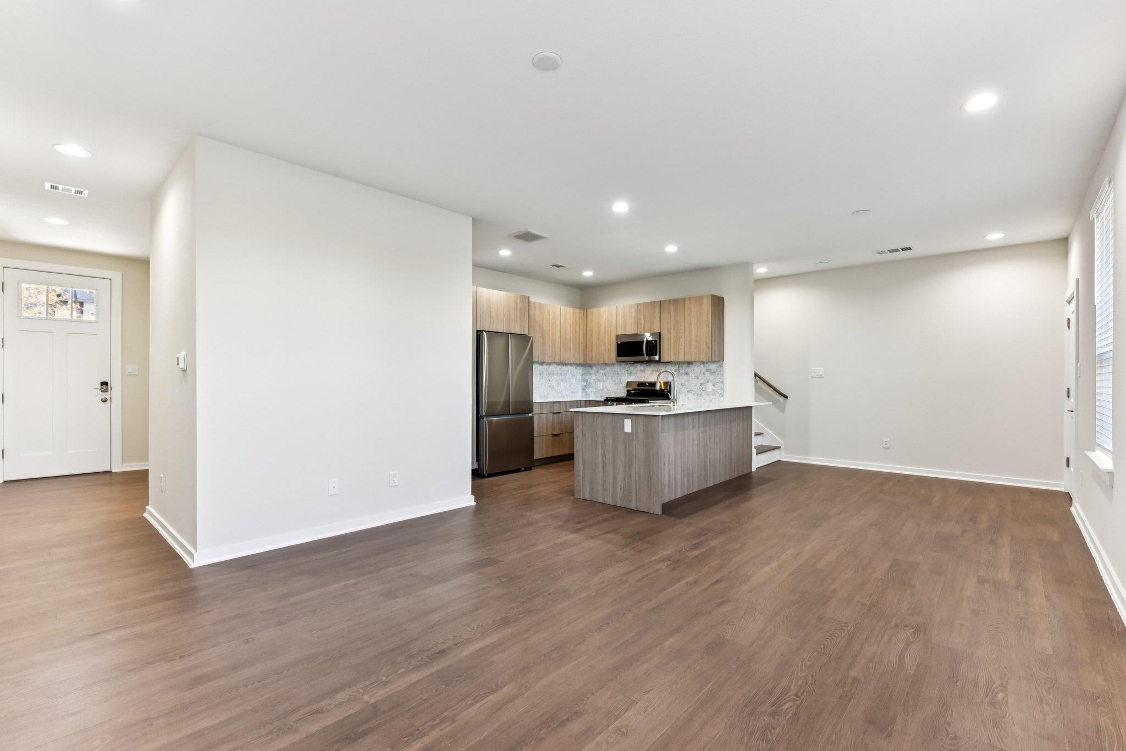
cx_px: 563
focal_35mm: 15
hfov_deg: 100.4
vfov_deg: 77.3
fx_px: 469
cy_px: 376
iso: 400
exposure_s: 1/20
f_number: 8
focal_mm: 15
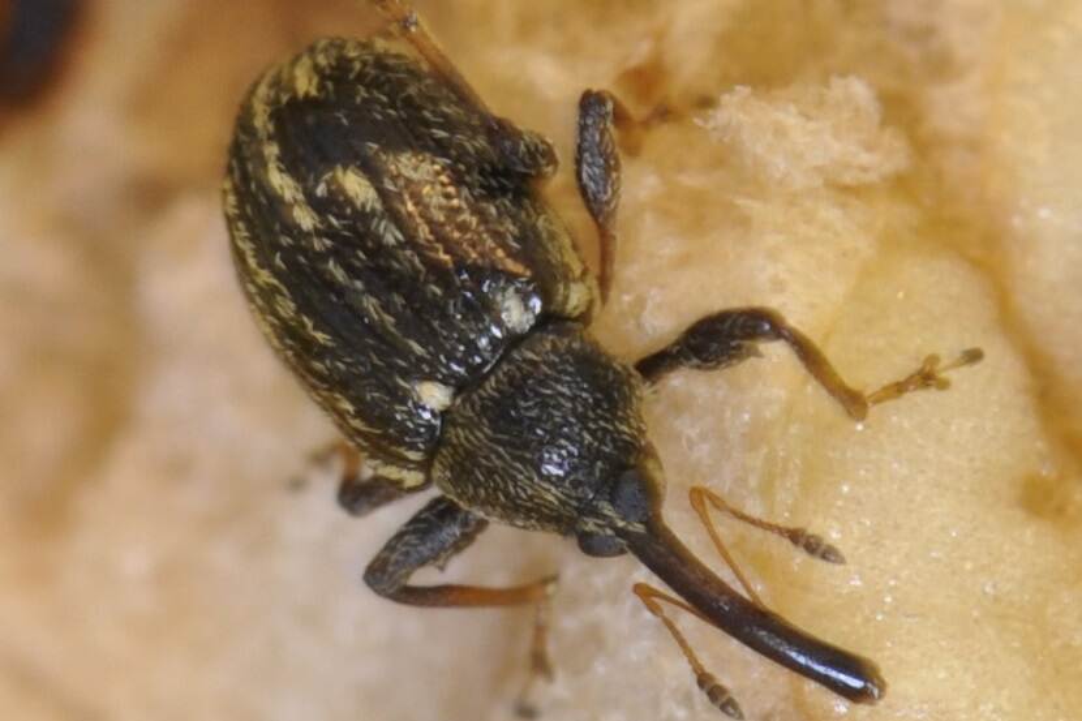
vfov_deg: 8.7
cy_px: 360
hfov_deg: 13.0
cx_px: 541
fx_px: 4733
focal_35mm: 158
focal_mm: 105
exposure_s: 1.3
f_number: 20
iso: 200
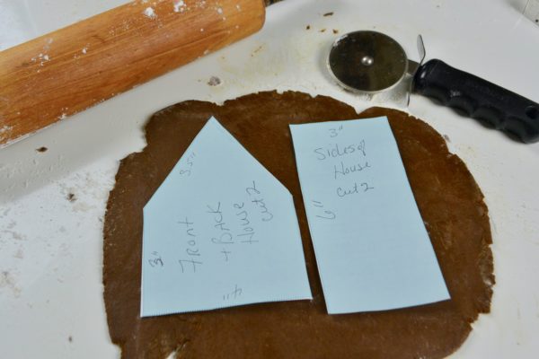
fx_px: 494
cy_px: 180
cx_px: 270
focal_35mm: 33
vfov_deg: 40.0
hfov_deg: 57.2
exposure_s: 1/125
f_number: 5.6
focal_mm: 22
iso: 360
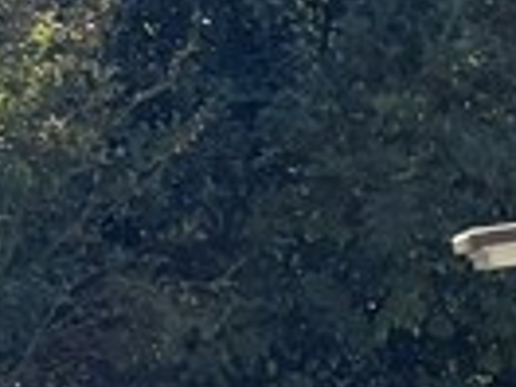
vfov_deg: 7.3
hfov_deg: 7.7
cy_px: 547
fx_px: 3011
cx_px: 1841
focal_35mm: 202
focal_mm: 5.96
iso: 64
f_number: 1.6
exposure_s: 1/1239
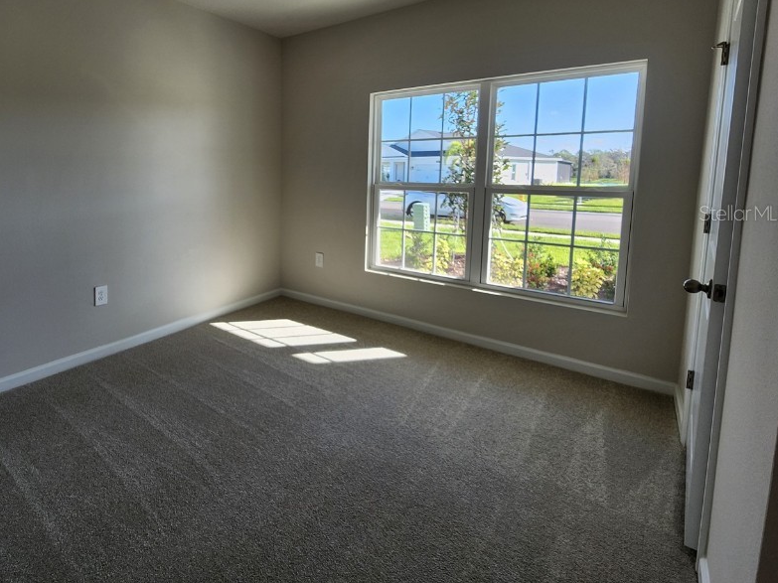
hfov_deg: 88.9
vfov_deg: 73.2
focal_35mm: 17
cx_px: 284
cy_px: 213
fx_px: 382
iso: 50
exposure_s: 1/161
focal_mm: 2.2
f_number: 2.2
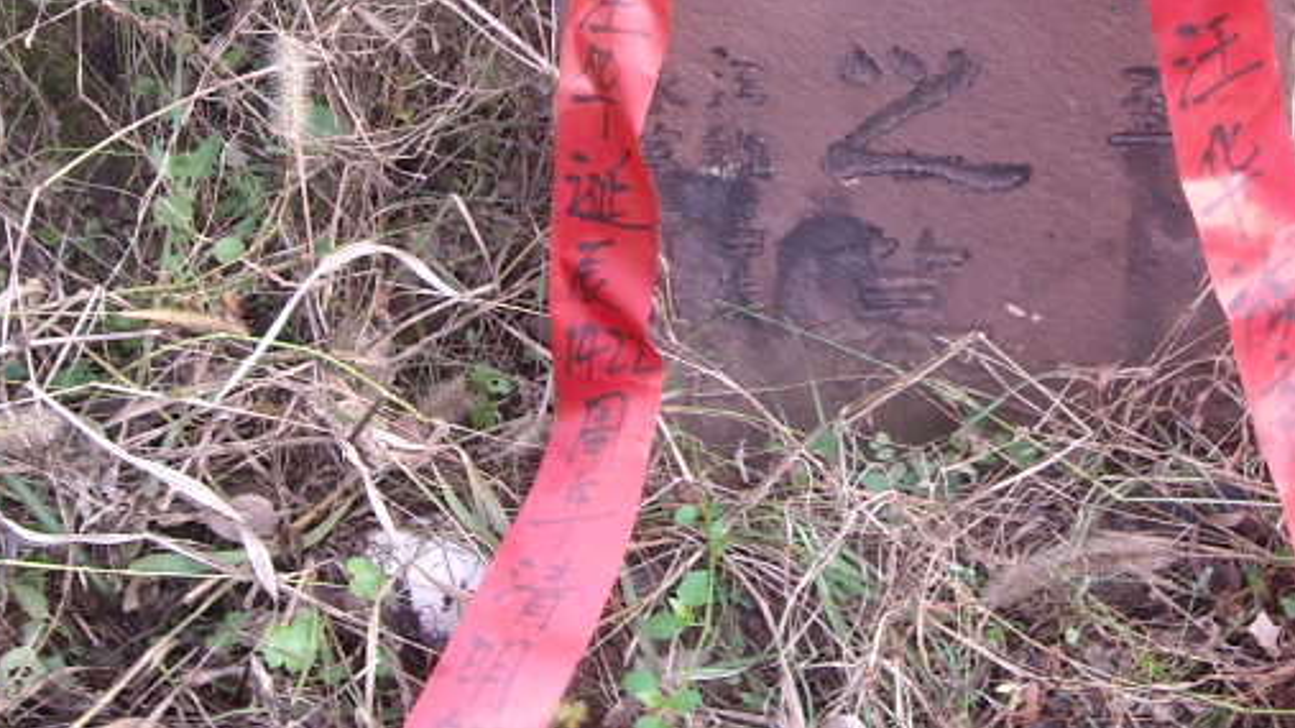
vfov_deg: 15.5
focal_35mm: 77
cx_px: 948
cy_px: 74
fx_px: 2644
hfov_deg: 27.2
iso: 80
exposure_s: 1/60
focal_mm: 5.7
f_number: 2.8
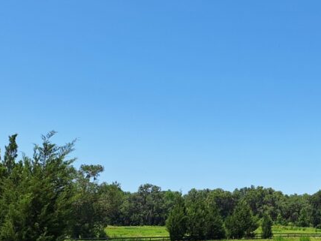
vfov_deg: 26.5
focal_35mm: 55
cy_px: 143
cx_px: 334
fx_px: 510
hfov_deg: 31.8
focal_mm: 5.54
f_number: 1.8
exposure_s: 1/2128
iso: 40
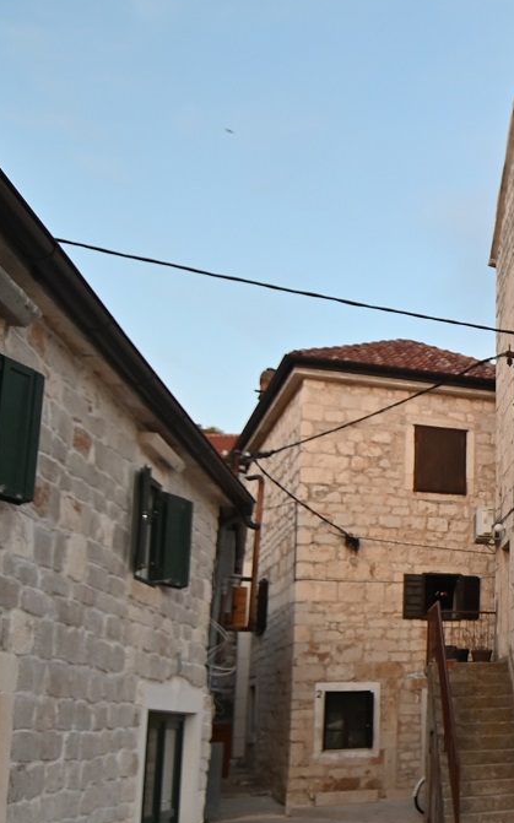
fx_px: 920
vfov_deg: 47.3
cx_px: 797
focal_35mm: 41
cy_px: 557
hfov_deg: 23.8
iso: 250
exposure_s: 1/160
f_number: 4
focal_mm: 12
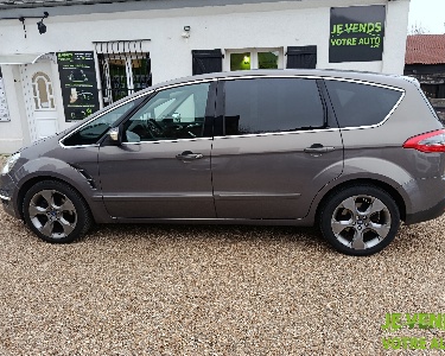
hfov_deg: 66.0
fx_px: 342
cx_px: 227
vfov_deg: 54.9
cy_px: 173
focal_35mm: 26
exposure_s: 1/100
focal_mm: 5.24
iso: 523
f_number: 1.7
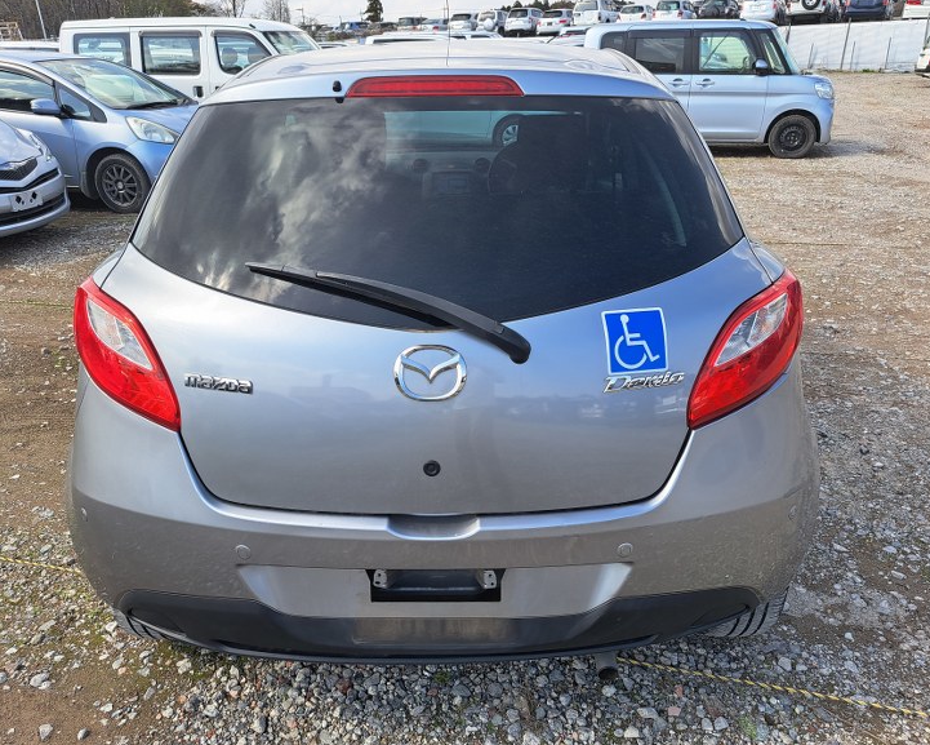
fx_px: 716
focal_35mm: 26
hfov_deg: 66.0
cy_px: 372
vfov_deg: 54.9
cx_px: 446
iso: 50
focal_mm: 5.23
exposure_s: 1/626
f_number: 1.8
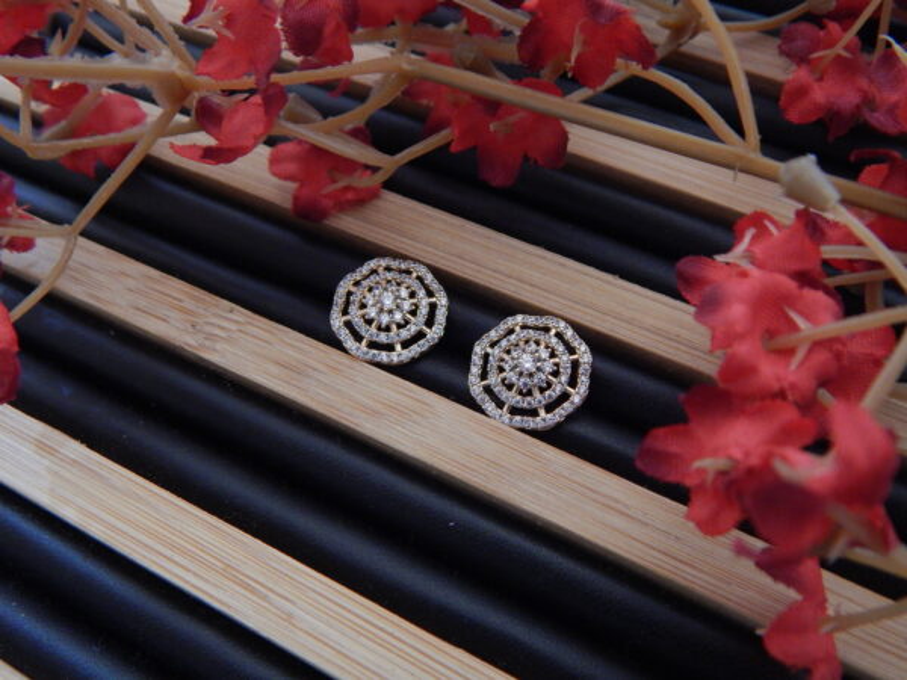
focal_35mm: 34
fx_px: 891
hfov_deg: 54.0
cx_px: 454
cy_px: 340
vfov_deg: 41.8
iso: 560
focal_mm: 6.1
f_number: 3.3
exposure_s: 1/8
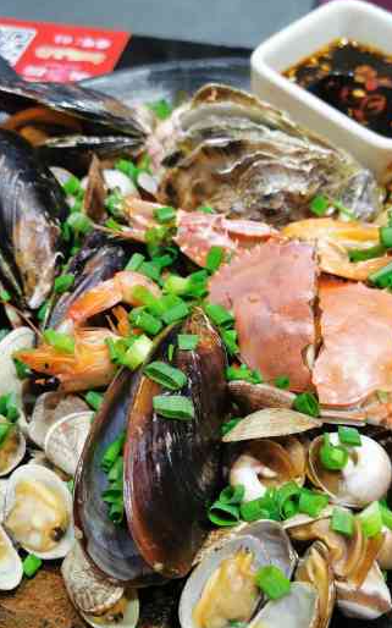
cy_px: 313
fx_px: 667
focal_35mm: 39
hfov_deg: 32.7
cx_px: 209
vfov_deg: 50.4
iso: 200
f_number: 1.6
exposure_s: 1/50
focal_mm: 5.56
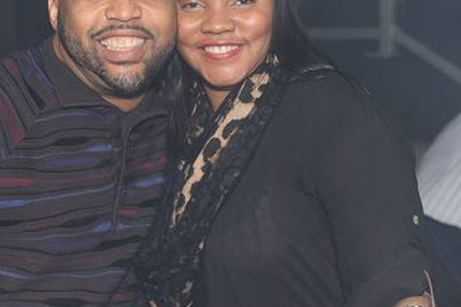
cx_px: 176
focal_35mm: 86
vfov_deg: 15.8
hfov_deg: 23.6
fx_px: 1101
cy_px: 85
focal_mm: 58
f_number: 4.8
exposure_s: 1/250
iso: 800
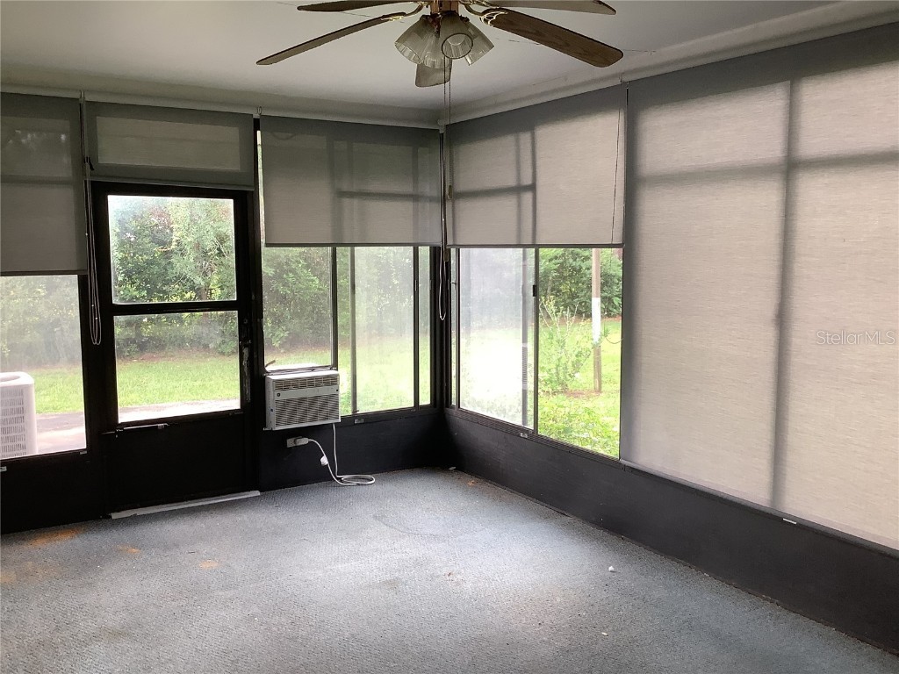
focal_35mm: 31
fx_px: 805
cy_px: 337
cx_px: 450
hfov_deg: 58.4
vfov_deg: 45.4
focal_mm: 3.3
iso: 50
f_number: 2.4
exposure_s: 1/50
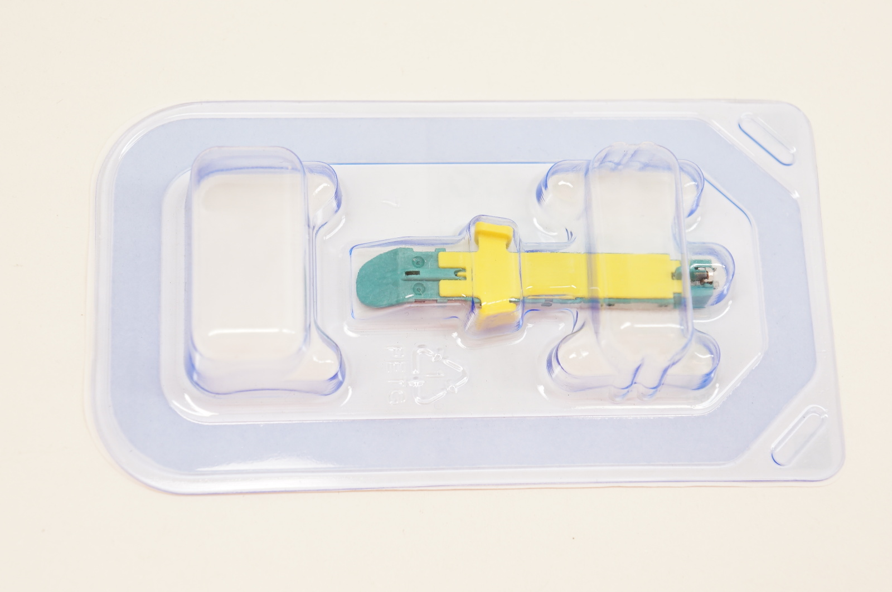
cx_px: 446
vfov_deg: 19.3
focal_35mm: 70
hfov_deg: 28.7
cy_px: 296
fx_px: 1745
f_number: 6.3
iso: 400
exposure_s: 1/60
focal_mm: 47
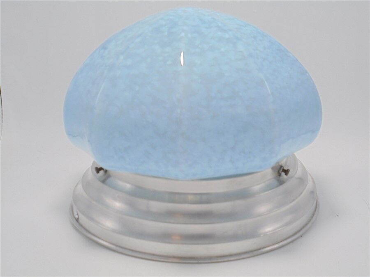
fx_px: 460
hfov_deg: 43.9
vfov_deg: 33.6
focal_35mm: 43
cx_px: 185
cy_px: 138
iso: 100
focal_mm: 7.8
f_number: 4.5
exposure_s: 1/50
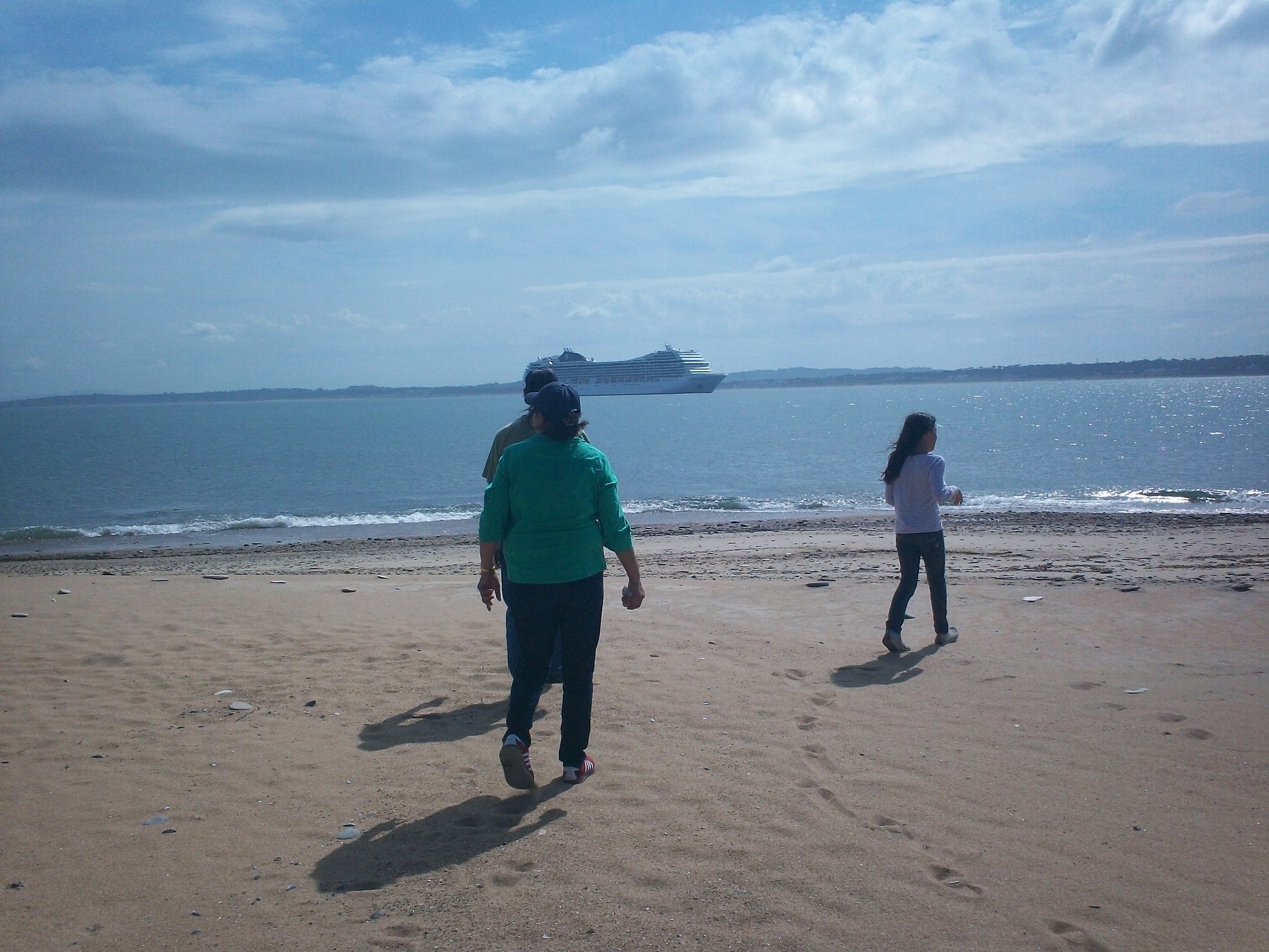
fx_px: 1393
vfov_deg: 37.7
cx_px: 634
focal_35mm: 38
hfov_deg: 49.0
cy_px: 476
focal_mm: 6.3
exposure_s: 1/1401
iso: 80
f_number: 4.5
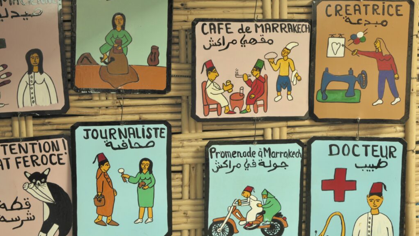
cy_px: 132
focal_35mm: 82
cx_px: 210
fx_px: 911
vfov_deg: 14.7
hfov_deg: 25.9
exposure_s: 1/125
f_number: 4.8
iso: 200
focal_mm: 28.4
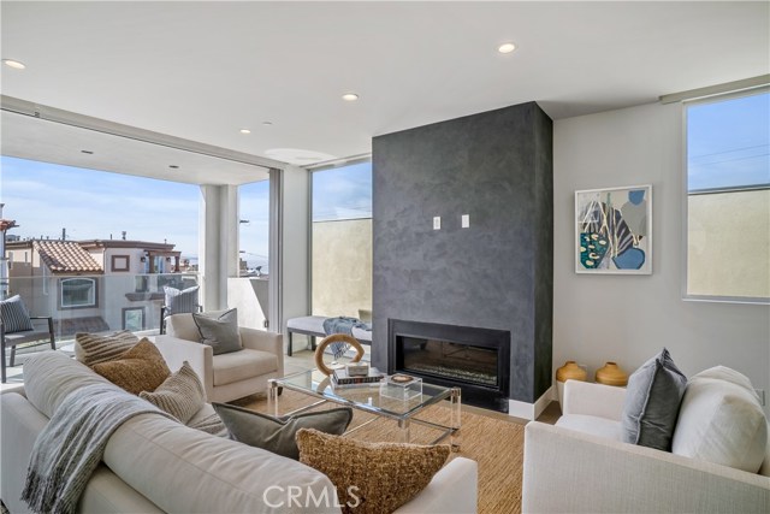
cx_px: 385
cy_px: 257
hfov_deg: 90.0
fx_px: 385
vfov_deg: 67.4
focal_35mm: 18
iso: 125
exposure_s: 1/4000
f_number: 8
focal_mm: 18
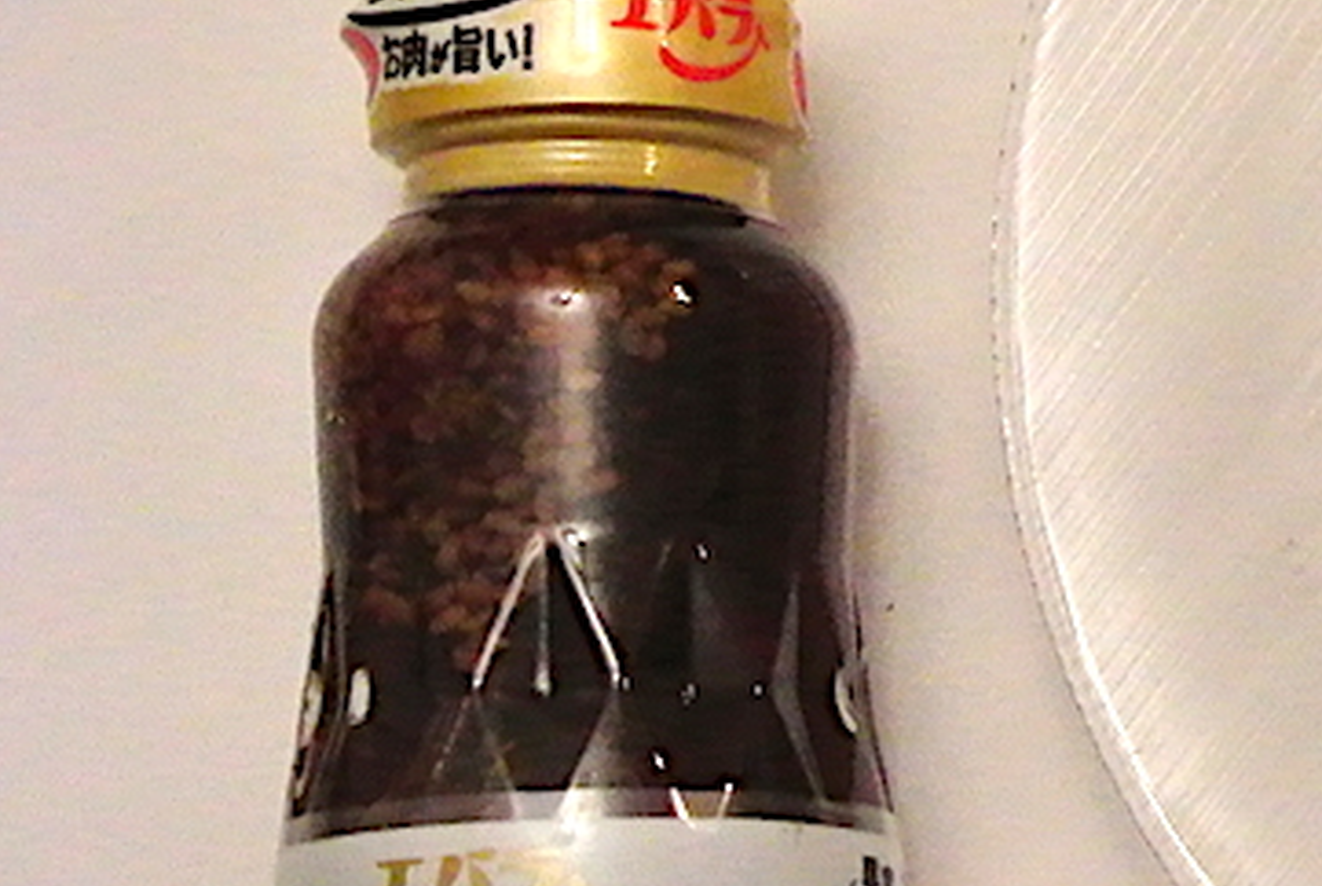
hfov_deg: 10.5
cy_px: 794
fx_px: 6363
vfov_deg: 7.9
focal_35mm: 173
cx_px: 2926
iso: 1600
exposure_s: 1/100
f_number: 4
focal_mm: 14.5
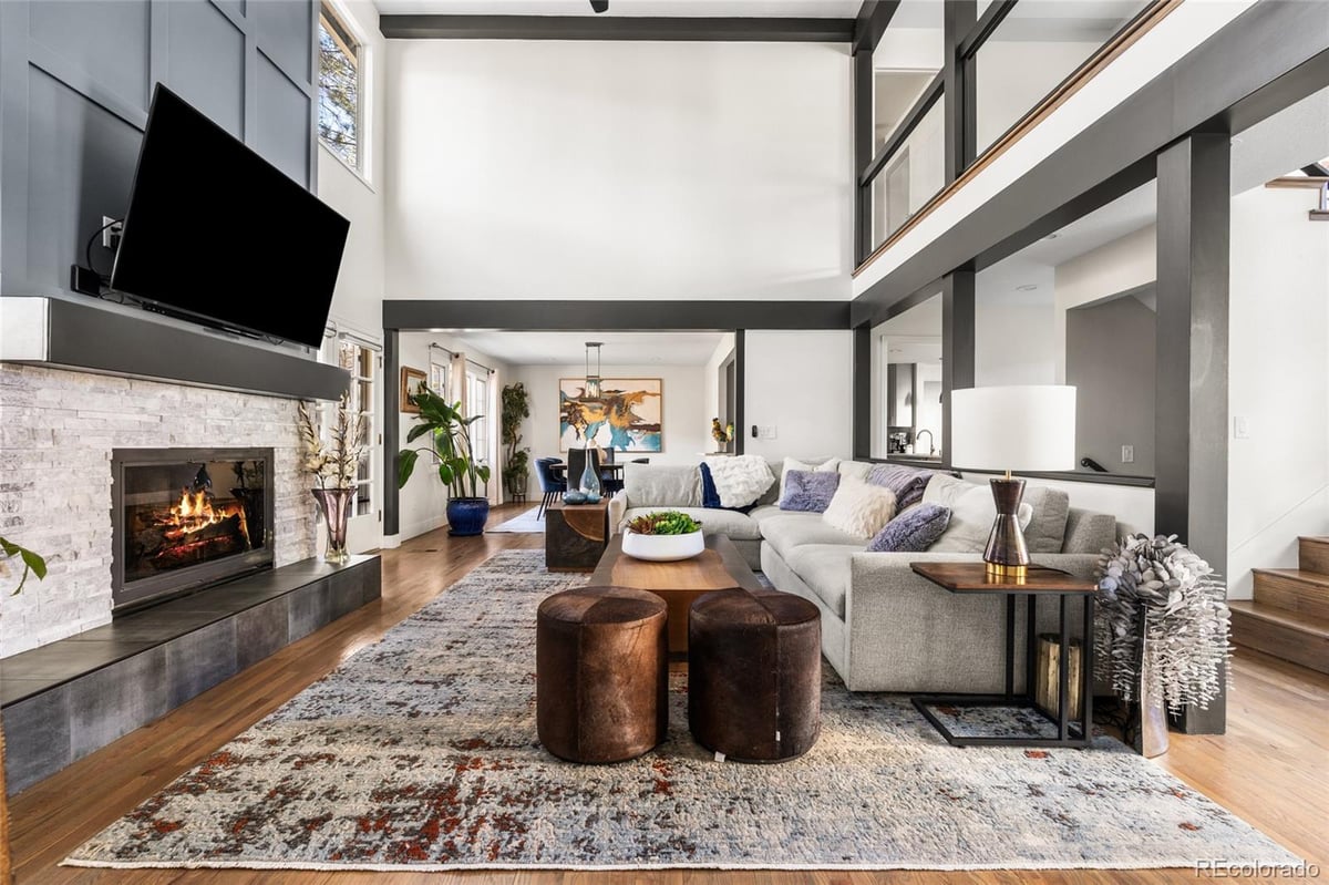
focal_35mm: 16
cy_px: 442
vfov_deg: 73.7
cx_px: 664
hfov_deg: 96.8
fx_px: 590
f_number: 8
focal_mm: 16
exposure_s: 1/1.25
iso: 125
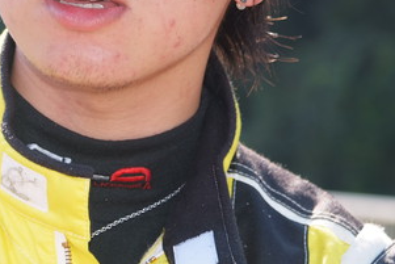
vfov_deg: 5.8
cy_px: -8
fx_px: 2602
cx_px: -34
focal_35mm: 237
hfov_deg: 8.6
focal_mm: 66
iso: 100
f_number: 4
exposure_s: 1/142
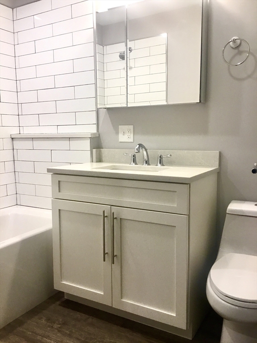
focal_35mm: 31
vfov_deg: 58.4
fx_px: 307
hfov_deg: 45.4
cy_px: 172
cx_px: 128
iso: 40
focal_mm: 3.3
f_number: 2.4
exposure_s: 1/30
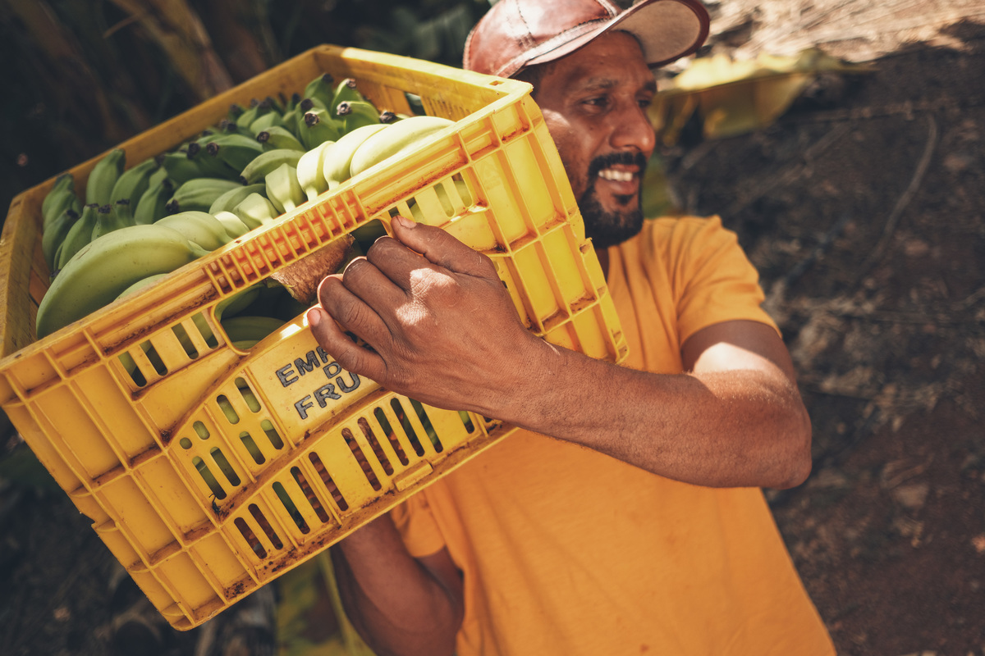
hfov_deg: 54.4
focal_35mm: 35
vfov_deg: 37.9
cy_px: 328
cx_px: 492
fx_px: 958
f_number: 2
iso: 400
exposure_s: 1/3200
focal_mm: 23
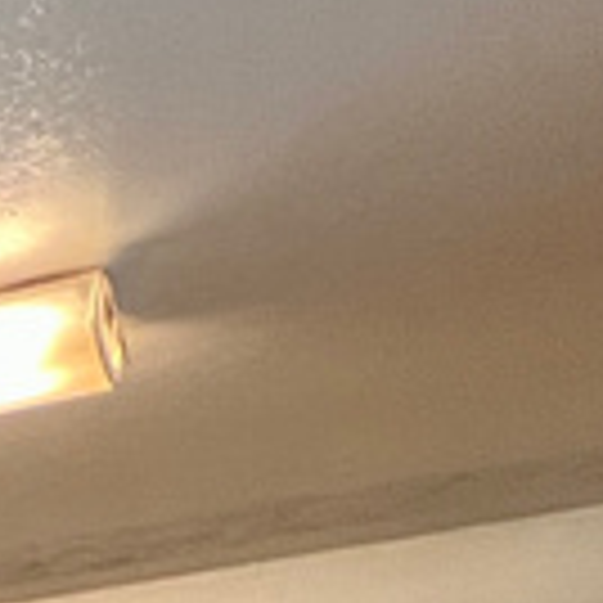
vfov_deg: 13.3
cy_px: 1526
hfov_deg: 12.5
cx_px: -1044
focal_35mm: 88
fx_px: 1734
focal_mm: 1.57
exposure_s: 1/60
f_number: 1.8
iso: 200
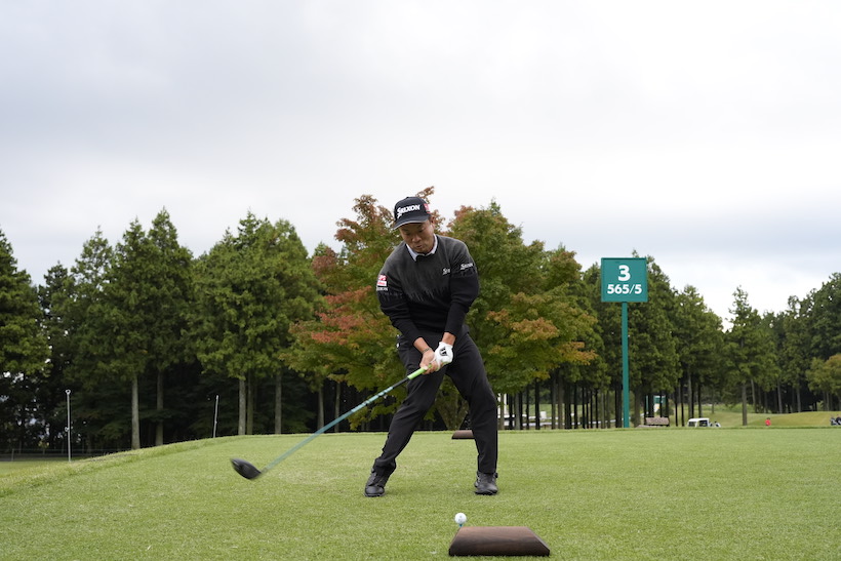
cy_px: 280
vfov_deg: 38.9
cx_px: 420
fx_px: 794
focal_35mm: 34
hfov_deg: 55.8
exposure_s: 1/1250
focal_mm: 34
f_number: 4.5
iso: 1600
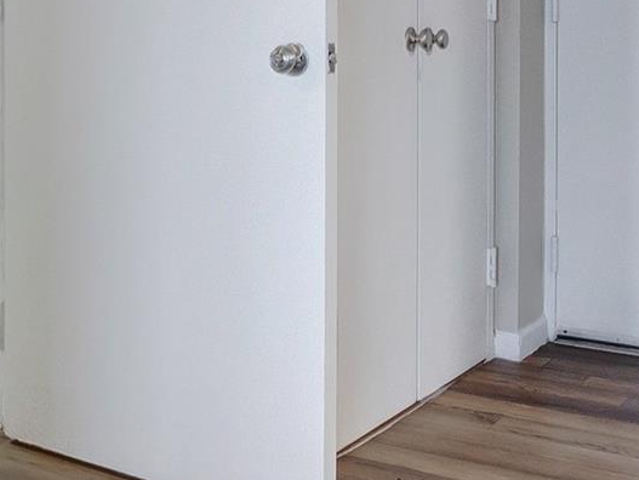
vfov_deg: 25.7
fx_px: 1034
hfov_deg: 33.7
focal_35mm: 56
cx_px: 172
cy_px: 96
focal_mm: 10
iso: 800
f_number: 9
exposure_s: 1/30
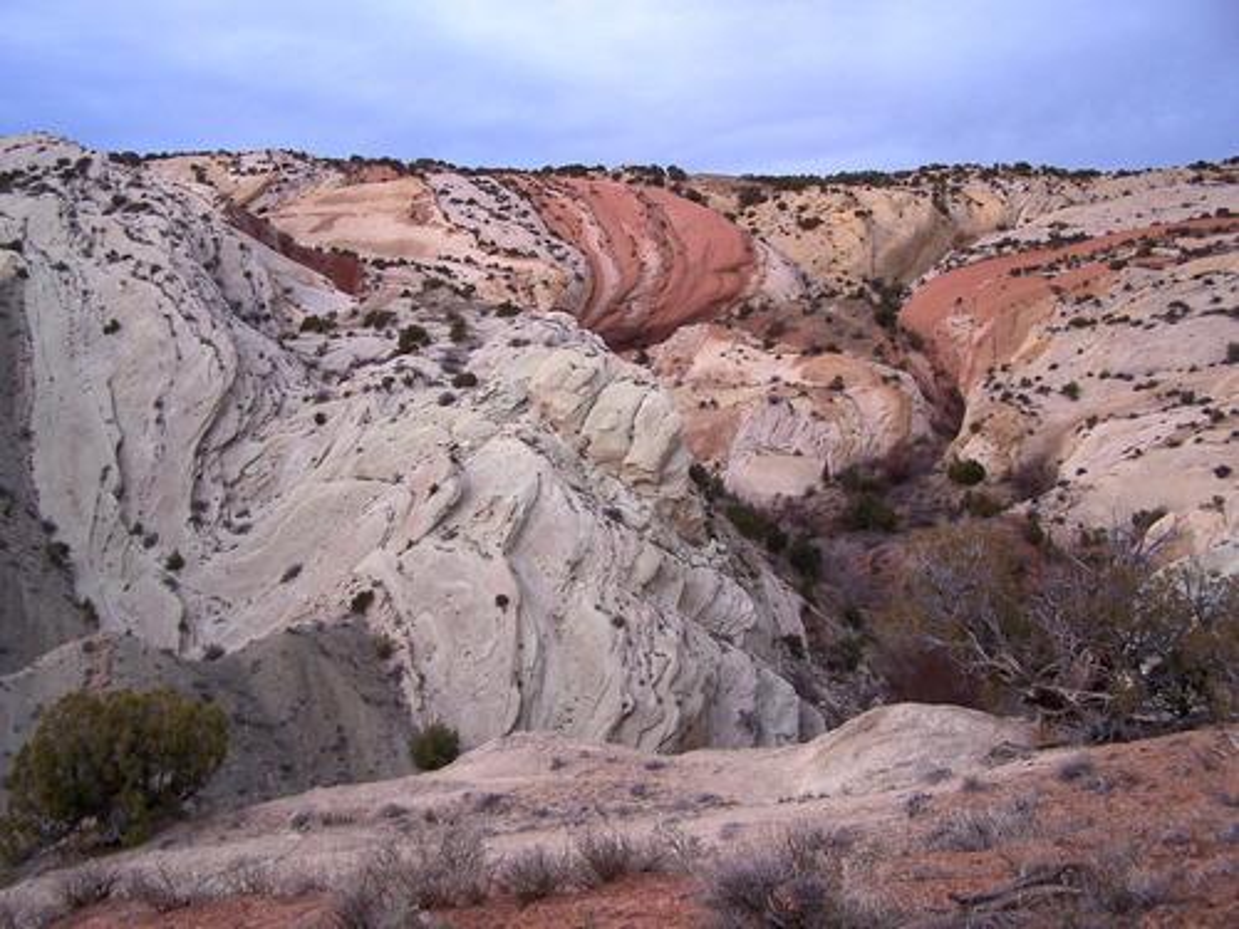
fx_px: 1360
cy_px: 464
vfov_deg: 37.7
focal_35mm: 38
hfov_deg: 49.0
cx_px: 620
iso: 80
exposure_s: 1/200
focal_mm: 6.3
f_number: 2.8
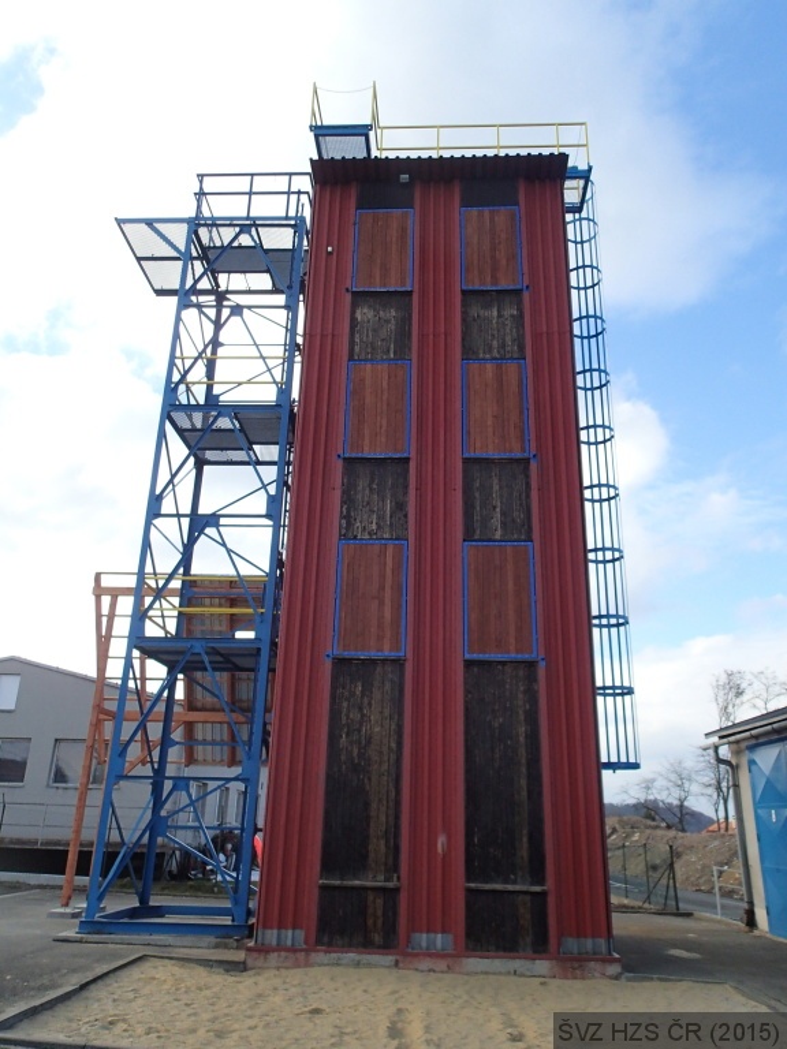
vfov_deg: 69.4
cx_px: 394
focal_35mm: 25
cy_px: 524
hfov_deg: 54.9
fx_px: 758
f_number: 2.8
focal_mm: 4.5
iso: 200
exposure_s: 1/1250
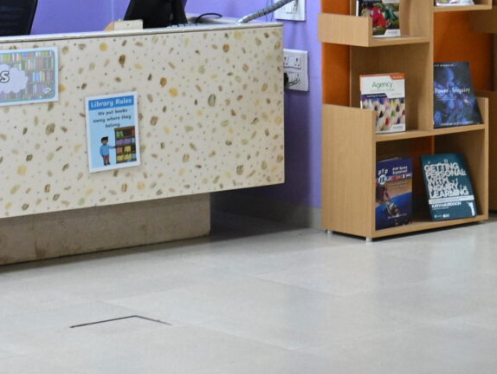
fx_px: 2155
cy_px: -70
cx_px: 1031
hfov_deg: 11.7
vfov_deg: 9.8
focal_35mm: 150
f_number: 4.5
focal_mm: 35
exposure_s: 1/80
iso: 1250
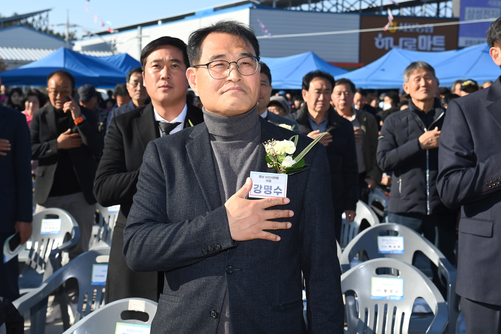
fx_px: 807
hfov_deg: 34.5
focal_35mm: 58
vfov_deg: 23.4
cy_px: 142
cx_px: 233
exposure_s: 1/1000
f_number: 7.1
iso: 400
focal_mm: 50
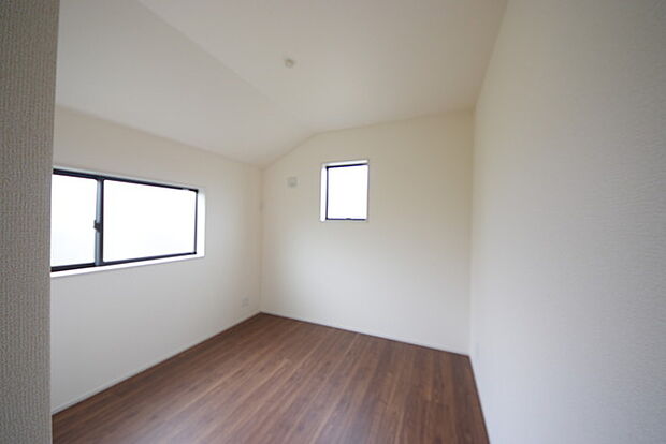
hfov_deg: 112.6
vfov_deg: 90.1
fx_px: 222
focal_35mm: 12
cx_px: 333
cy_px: 222
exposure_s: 1/60
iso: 400
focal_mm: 8
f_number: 4.5
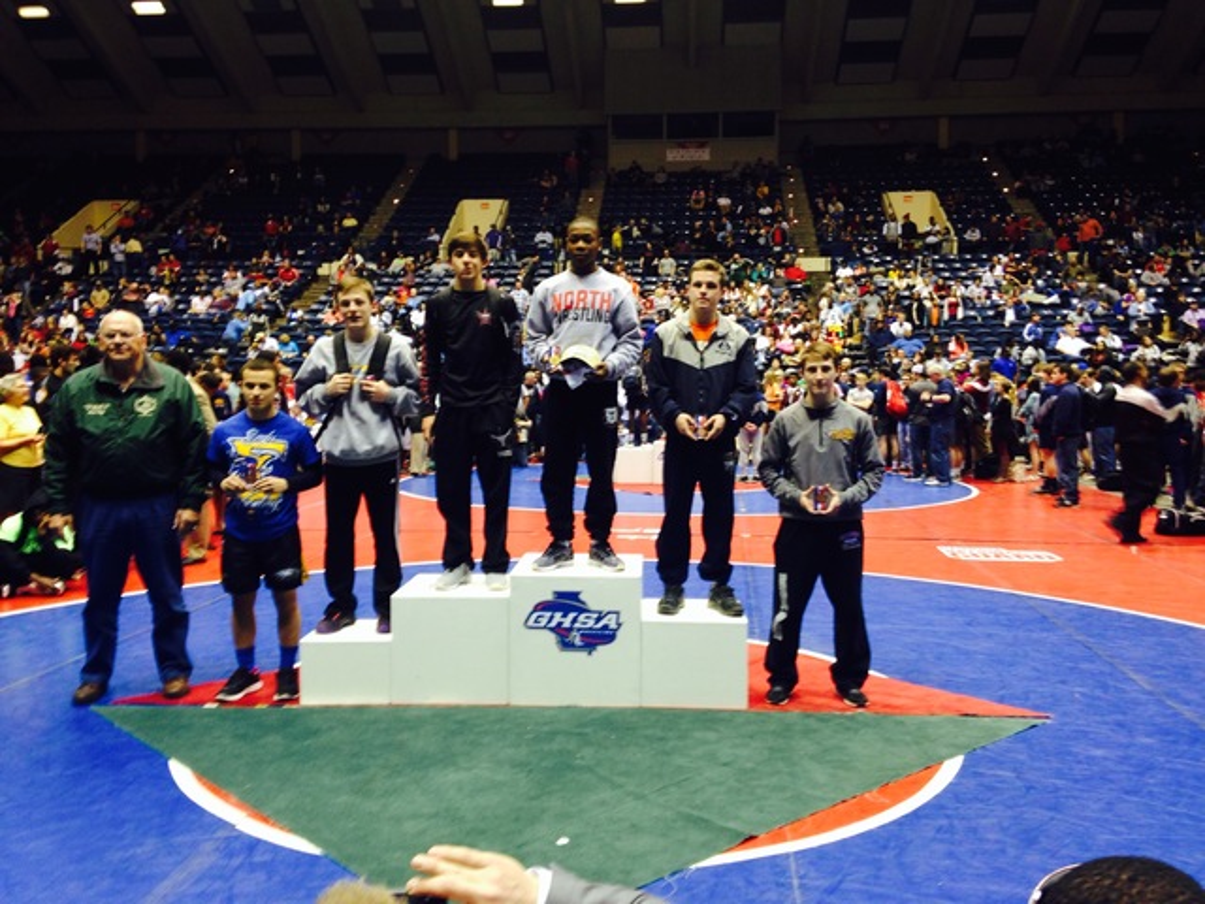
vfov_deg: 42.9
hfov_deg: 55.4
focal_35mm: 33
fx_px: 1149
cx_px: 602
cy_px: 452
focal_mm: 4.12
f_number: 2.4
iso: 64
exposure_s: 1/20
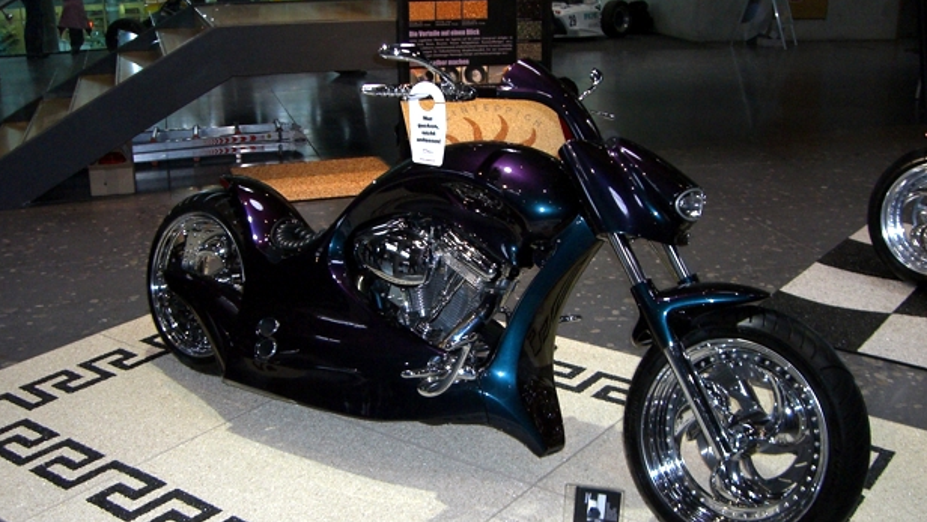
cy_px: 320
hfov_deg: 47.3
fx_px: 1057
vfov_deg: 27.7
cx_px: 464
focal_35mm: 43
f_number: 2.7
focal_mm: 6.2
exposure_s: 1/60
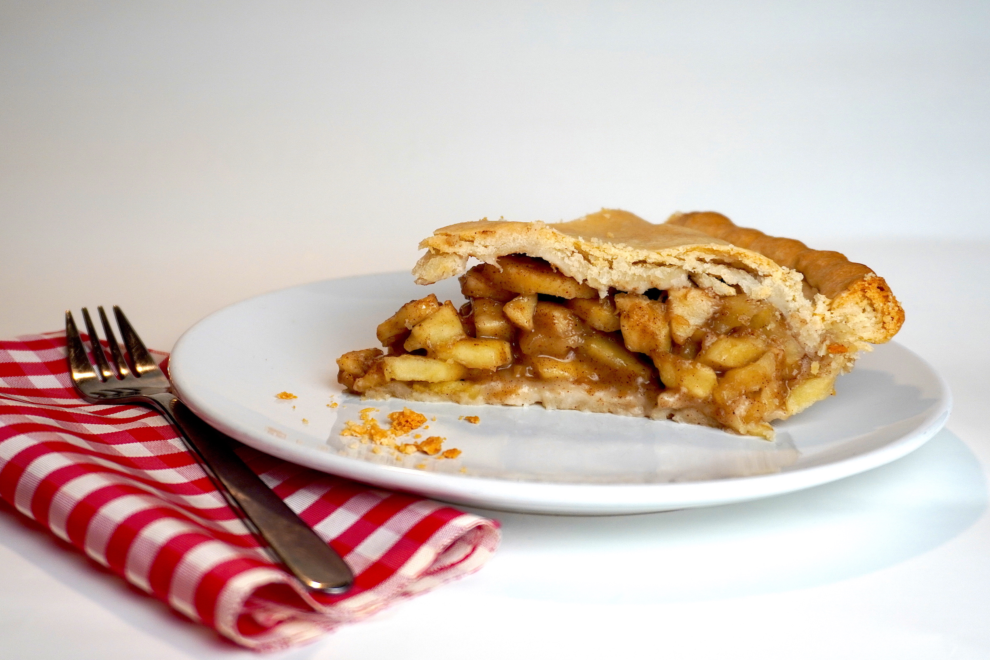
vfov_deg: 36.9
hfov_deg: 53.1
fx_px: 990
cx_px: 495
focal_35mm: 36
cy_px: 330
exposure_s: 1/160
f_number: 4.5
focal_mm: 24
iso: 320
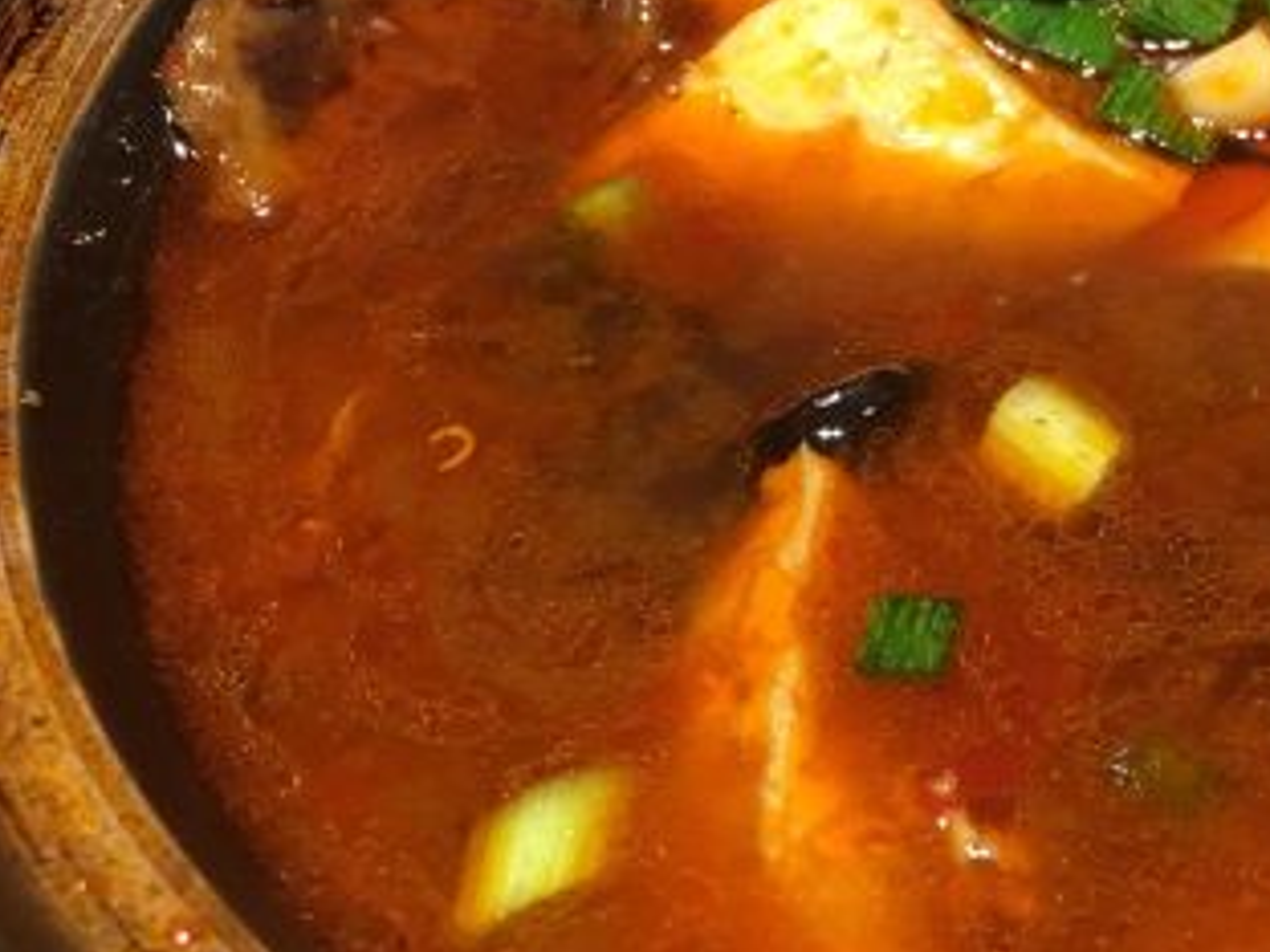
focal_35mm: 65
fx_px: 2385
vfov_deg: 22.6
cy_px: 531
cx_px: 1380
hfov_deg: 27.4
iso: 50
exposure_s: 1/17
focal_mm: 4.15
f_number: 2.2
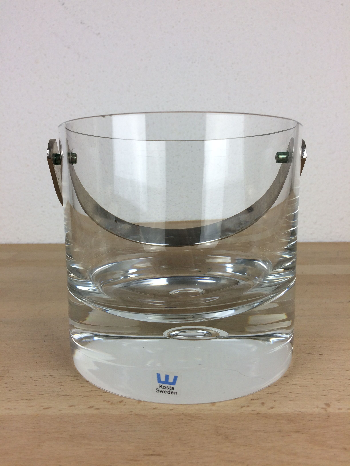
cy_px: 233
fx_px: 391
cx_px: 175
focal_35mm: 29
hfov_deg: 48.2
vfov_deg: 61.7
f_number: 2.2
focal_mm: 4.15
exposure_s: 1/100
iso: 50
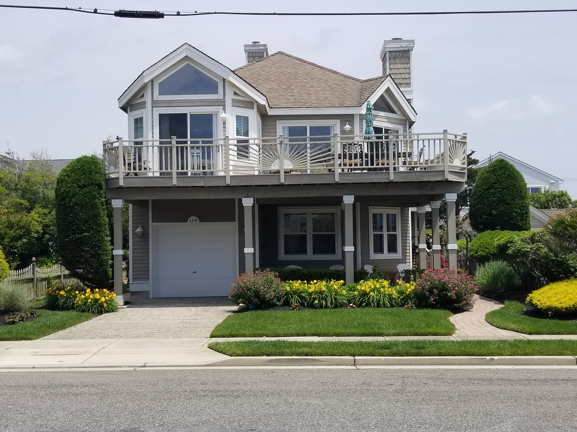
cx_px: 288
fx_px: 433
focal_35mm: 26
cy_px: 216
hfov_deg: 67.3
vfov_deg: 53.1
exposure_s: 1/2849
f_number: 1.7
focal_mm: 4.25
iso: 50
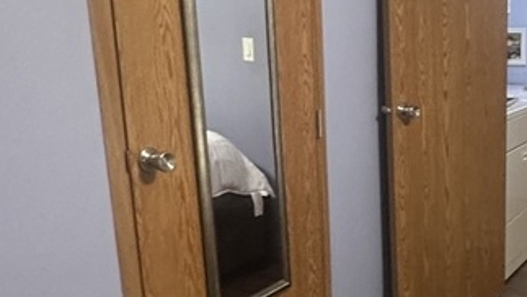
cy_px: 204
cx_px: 441
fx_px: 713
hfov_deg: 38.6
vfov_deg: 23.4
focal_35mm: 51
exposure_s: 1/60
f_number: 2.2
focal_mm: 2.22
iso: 500
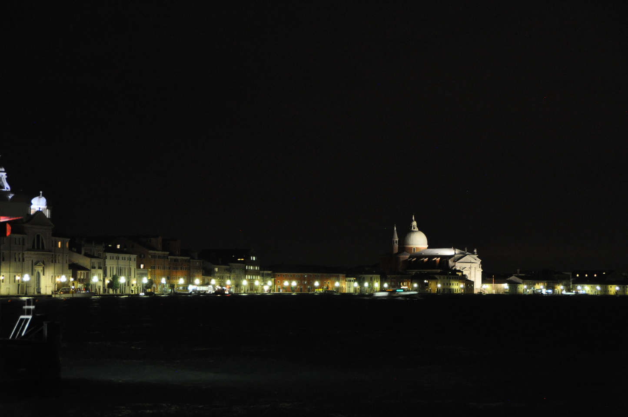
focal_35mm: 75
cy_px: 208
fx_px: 1307
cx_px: 314
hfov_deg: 27.0
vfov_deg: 18.1
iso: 1600
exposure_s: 1/1.6
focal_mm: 50
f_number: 4.8
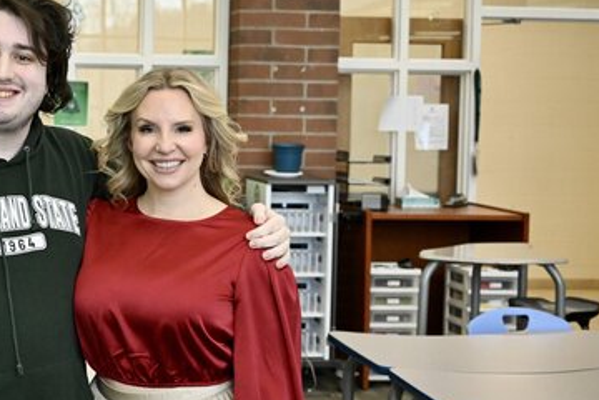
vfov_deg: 16.8
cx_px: 74
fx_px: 1348
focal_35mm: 81
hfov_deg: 24.4
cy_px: 164
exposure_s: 1/250
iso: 4000
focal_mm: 42
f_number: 4.5
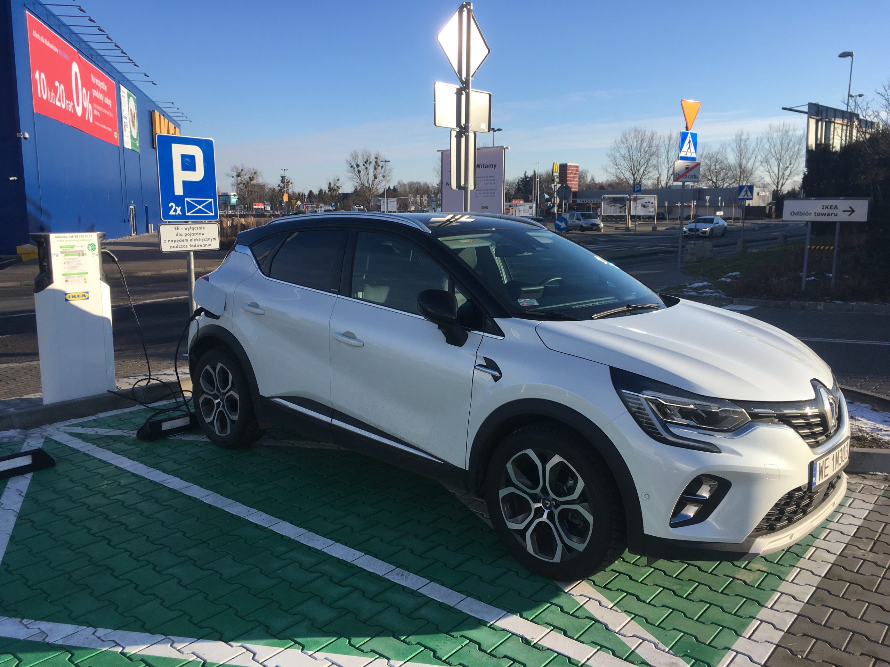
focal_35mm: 29
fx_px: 746
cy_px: 334
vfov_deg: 48.2
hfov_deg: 61.7
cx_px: 445
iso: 25
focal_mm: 4.15
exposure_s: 1/1083
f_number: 2.2
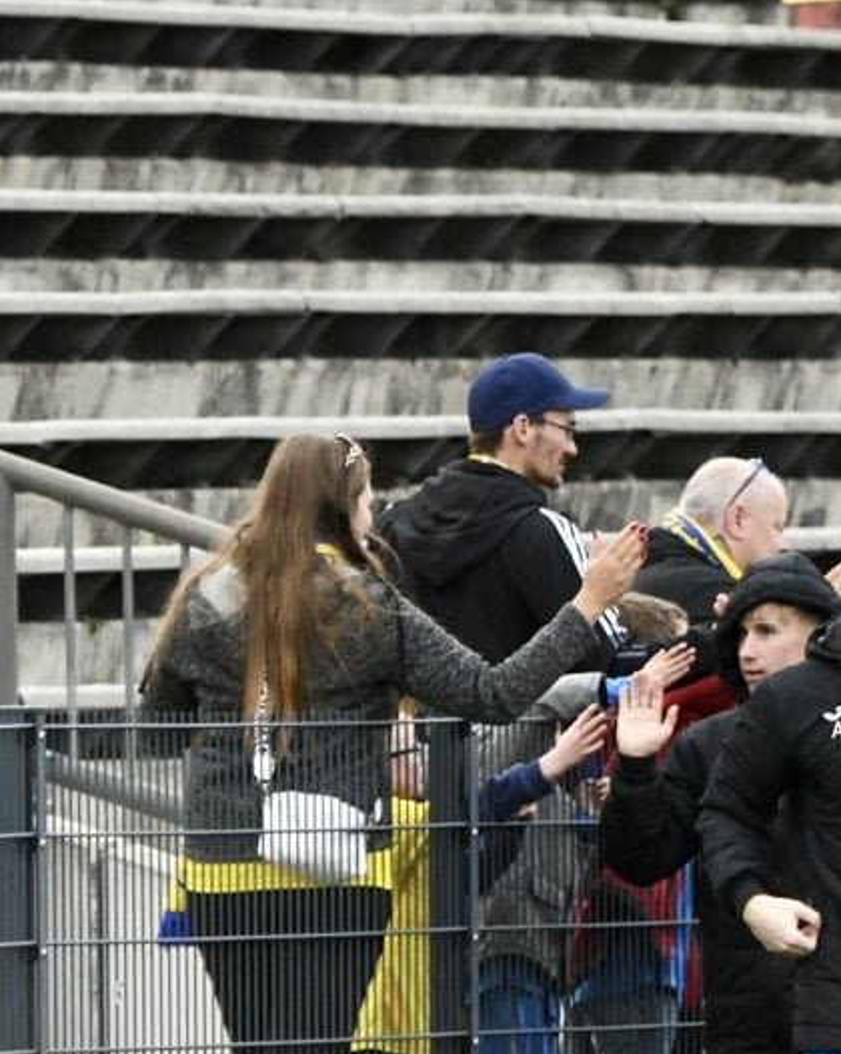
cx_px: 1280
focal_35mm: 617
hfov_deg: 2.5
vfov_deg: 3.1
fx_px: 19219
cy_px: 724
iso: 8000
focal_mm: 270
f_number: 5.6
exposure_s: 1/1600
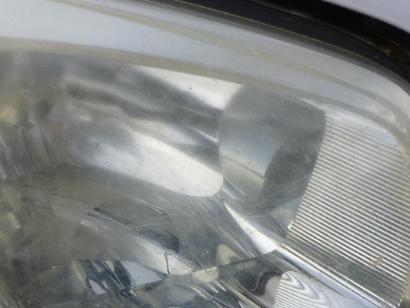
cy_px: 159
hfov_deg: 30.8
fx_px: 711
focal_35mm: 60
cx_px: 45
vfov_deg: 24.4
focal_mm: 4.5
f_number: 3.9
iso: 100
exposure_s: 1/200
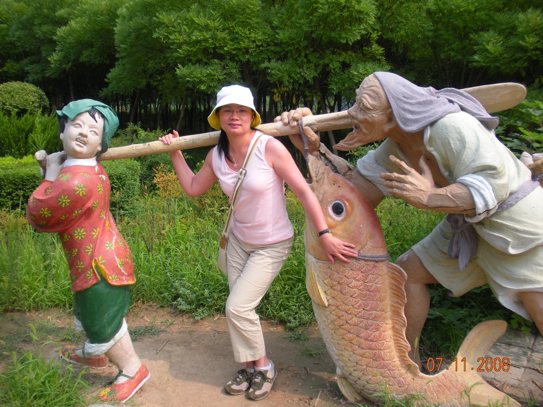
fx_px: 565
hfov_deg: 51.4
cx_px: 272
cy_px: 204
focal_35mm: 36
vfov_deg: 39.7
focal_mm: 6.3
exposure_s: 1/376
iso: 64
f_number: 3.5
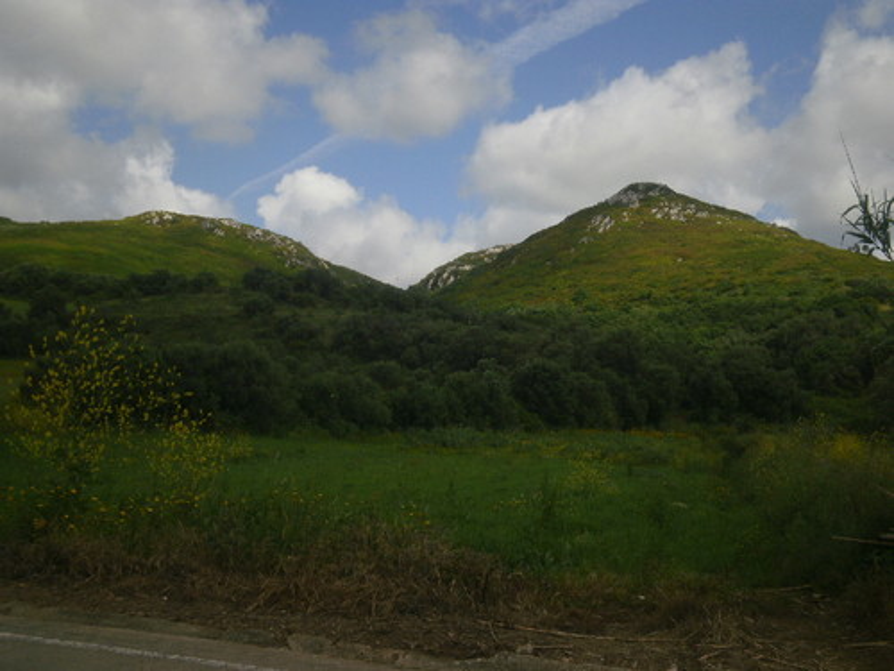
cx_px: 447
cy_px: 336
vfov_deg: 28.6
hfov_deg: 37.5
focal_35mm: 51
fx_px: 1317
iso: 100
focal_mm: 9.05
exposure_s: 1/200
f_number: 11.3
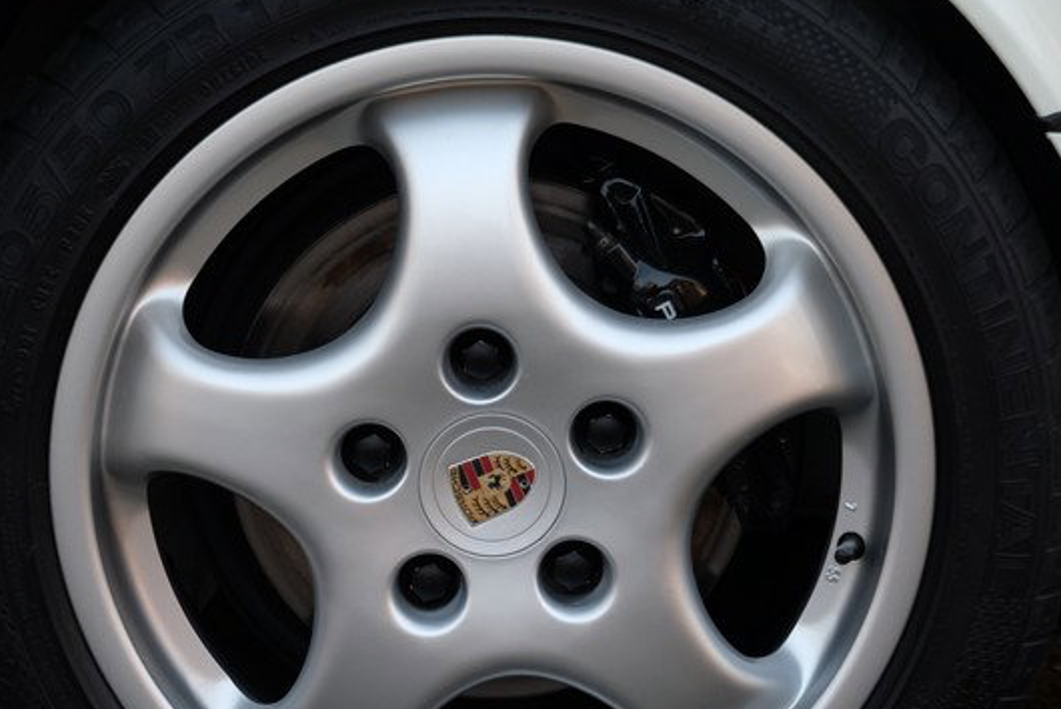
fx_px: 3391
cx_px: 448
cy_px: 484
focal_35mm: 115
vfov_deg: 11.9
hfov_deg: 17.8
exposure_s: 1/90
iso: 200
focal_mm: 40.7
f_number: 4
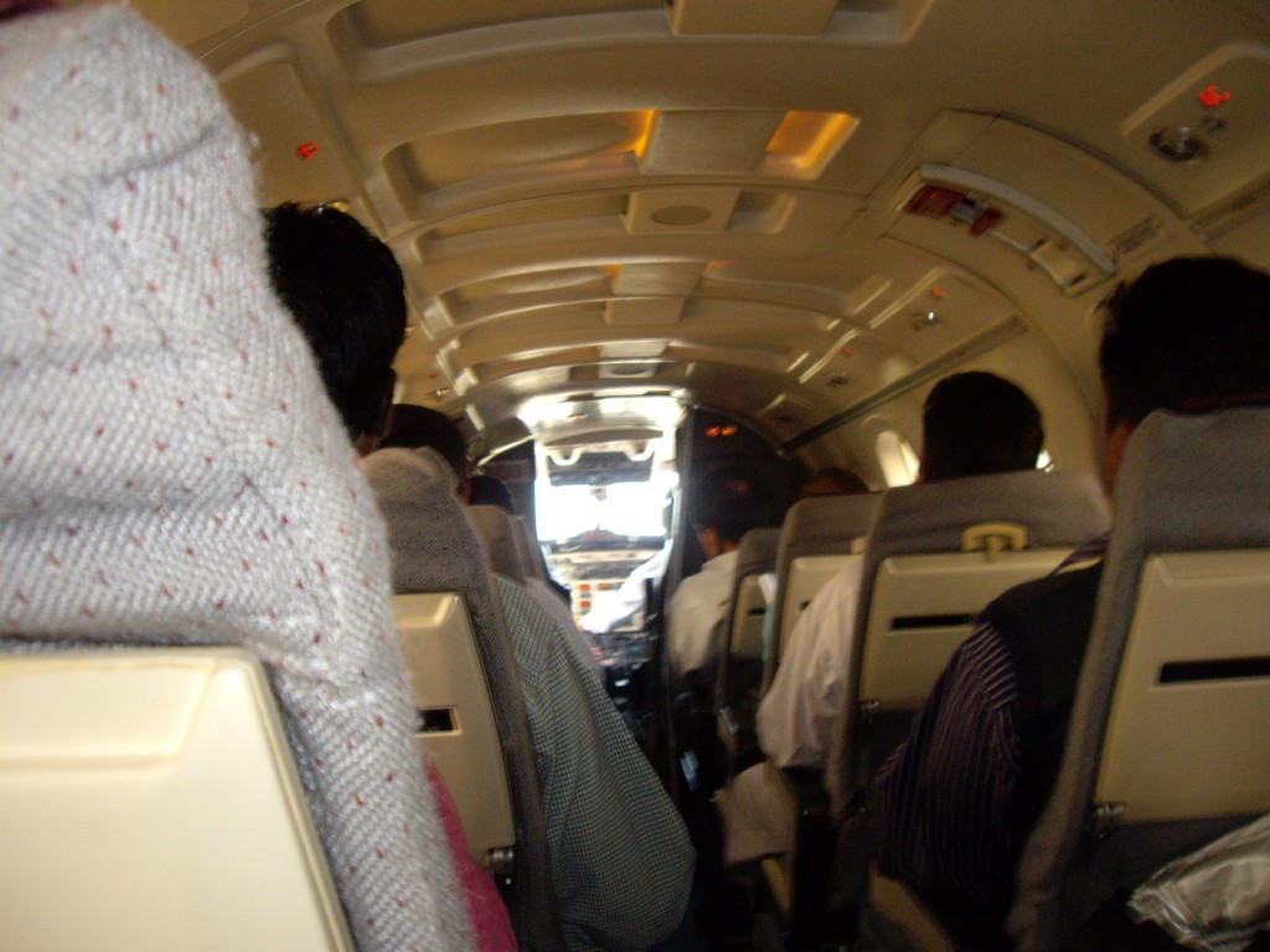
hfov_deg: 49.0
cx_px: 635
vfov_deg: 37.7
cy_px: 476
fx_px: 1394
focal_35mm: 38
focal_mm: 6.2
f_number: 2.7
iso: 200
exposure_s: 1/40
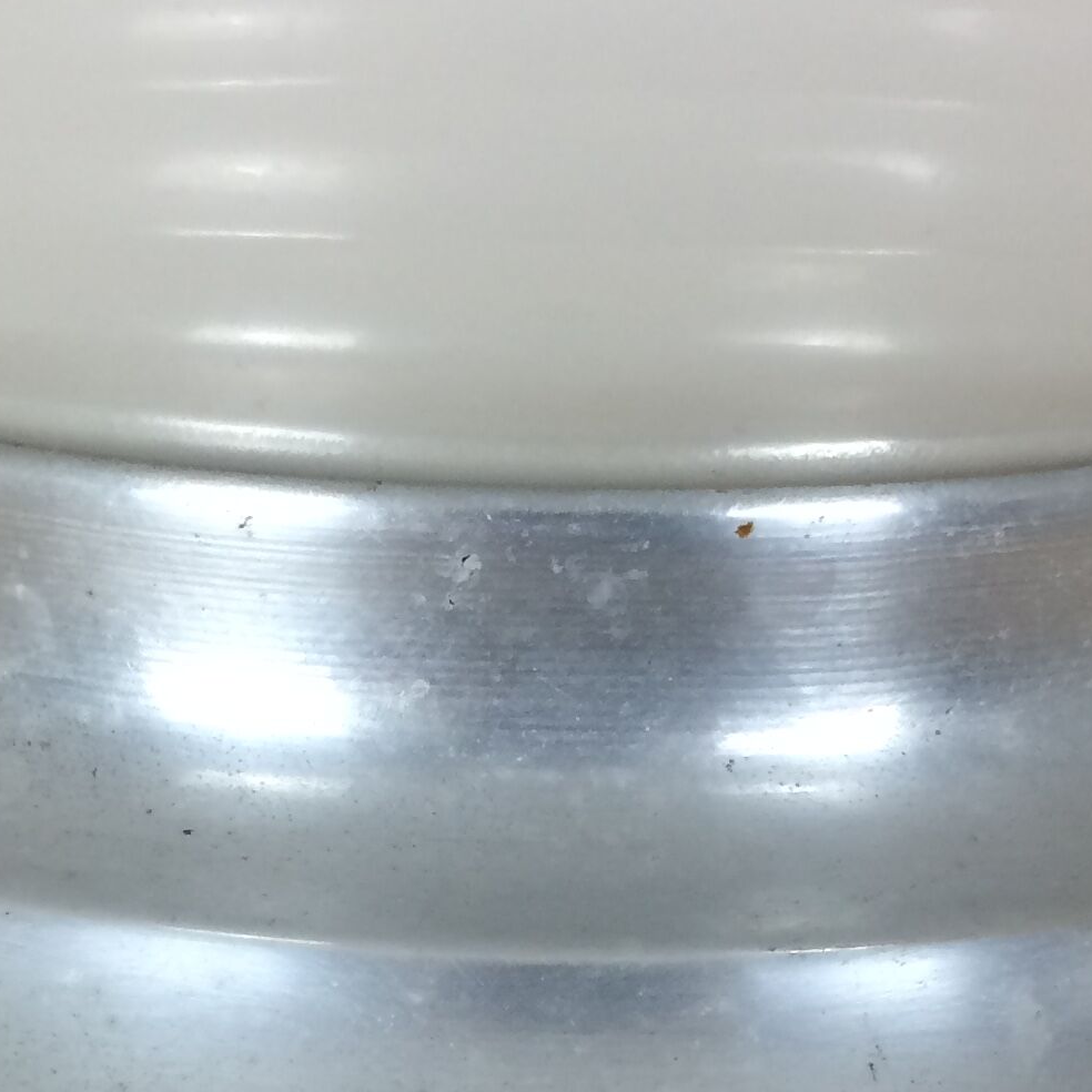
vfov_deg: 20.0
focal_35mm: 85
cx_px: 519
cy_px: 977
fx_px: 3034
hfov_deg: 20.4
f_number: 2.2
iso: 40
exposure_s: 1/33
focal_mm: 4.15
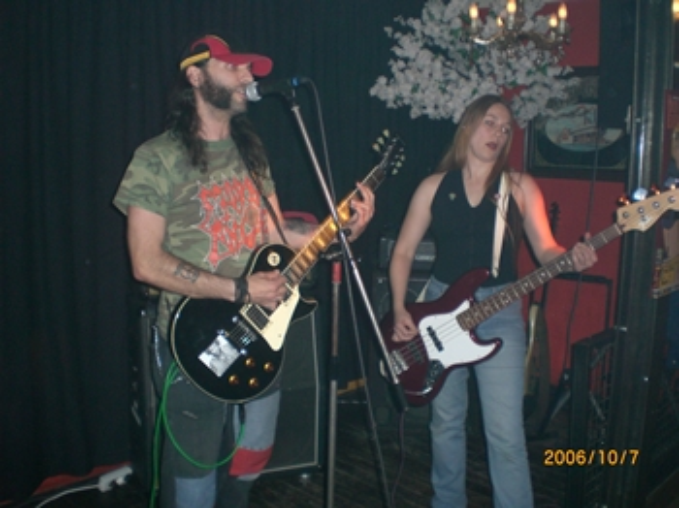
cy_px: 254
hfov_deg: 49.0
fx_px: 745
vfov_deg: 37.7
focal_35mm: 38
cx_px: 340
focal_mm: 6.3
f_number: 3.1
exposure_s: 1/60
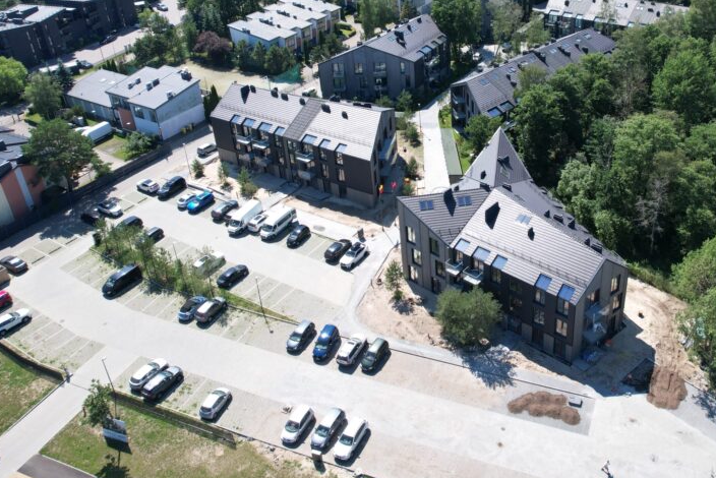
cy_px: 134
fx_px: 637
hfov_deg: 57.7
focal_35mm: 32
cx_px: 465
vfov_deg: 40.3
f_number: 2.8
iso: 100
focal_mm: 8.38
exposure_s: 1/1000
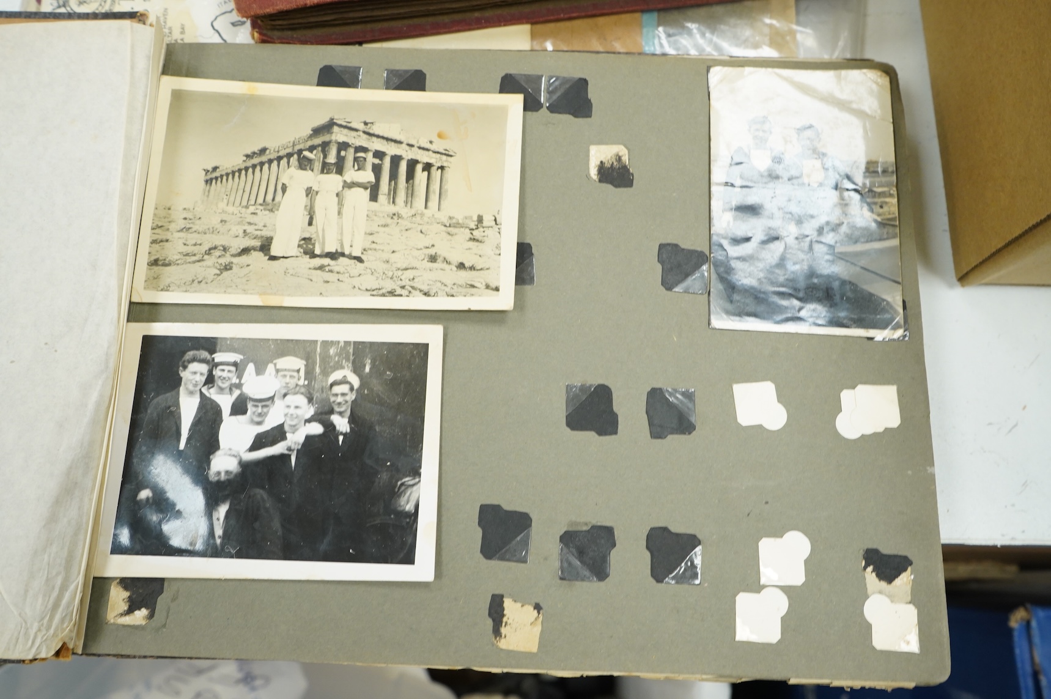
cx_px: 526
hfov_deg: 65.5
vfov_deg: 46.3
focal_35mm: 28
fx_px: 817
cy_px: 350
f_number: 7.1
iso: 2500
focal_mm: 28
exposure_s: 1/125
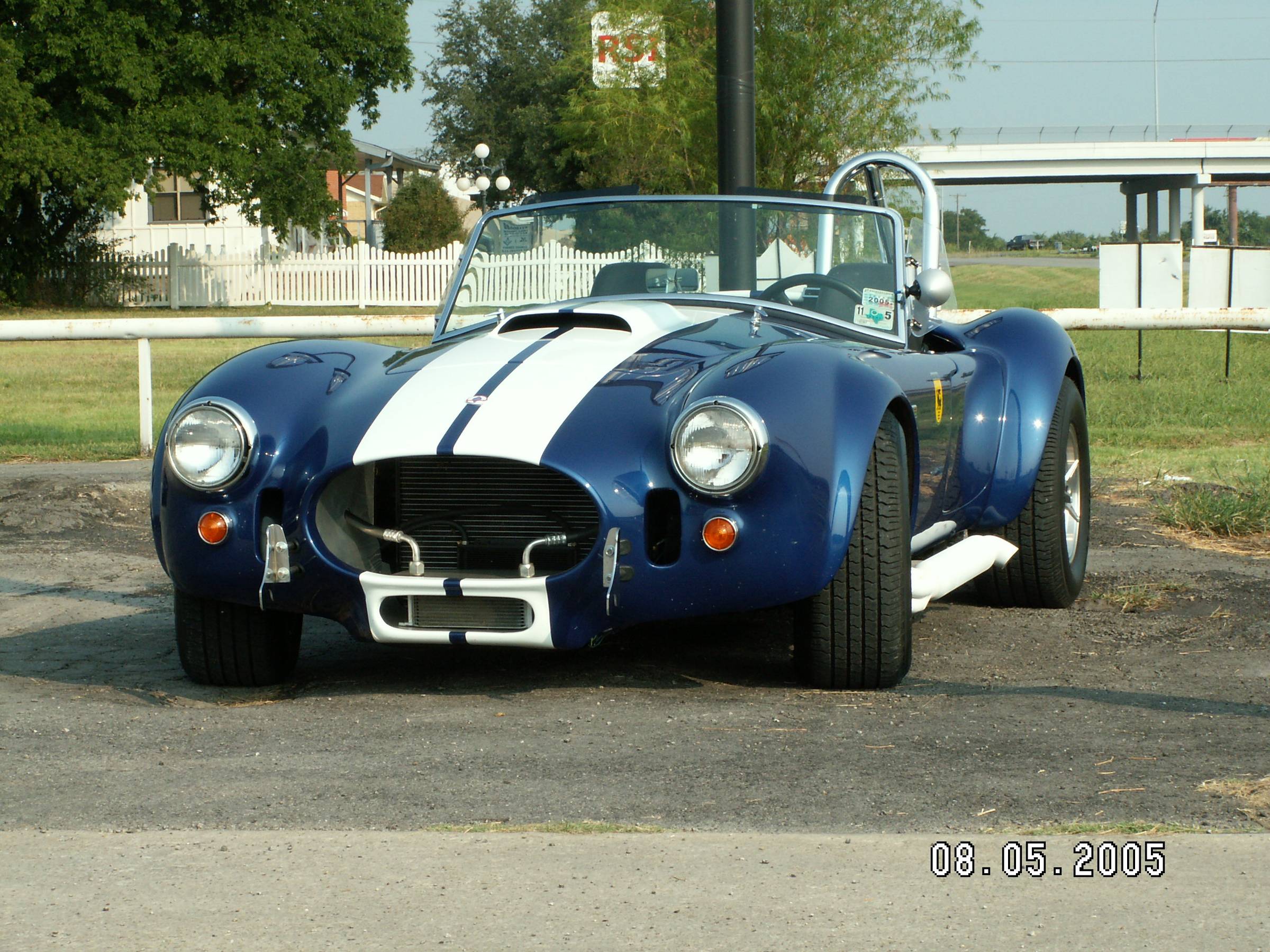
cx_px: 635
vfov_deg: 16.2
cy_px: 476
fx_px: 3339
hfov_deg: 21.5
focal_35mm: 91
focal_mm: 15.21
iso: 50
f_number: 8
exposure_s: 1/125
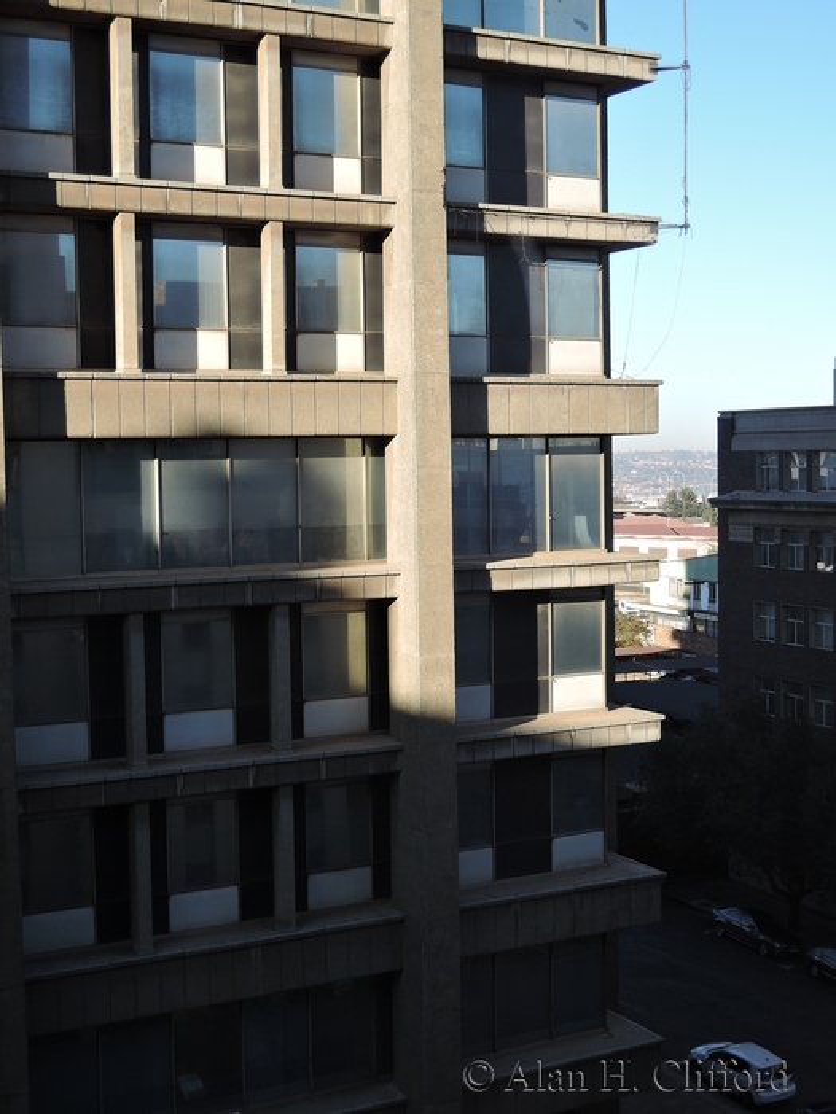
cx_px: 418
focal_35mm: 50
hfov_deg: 29.1
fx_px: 1610
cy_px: 557
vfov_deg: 38.2
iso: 100
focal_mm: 10.7
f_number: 3.5
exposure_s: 1/320
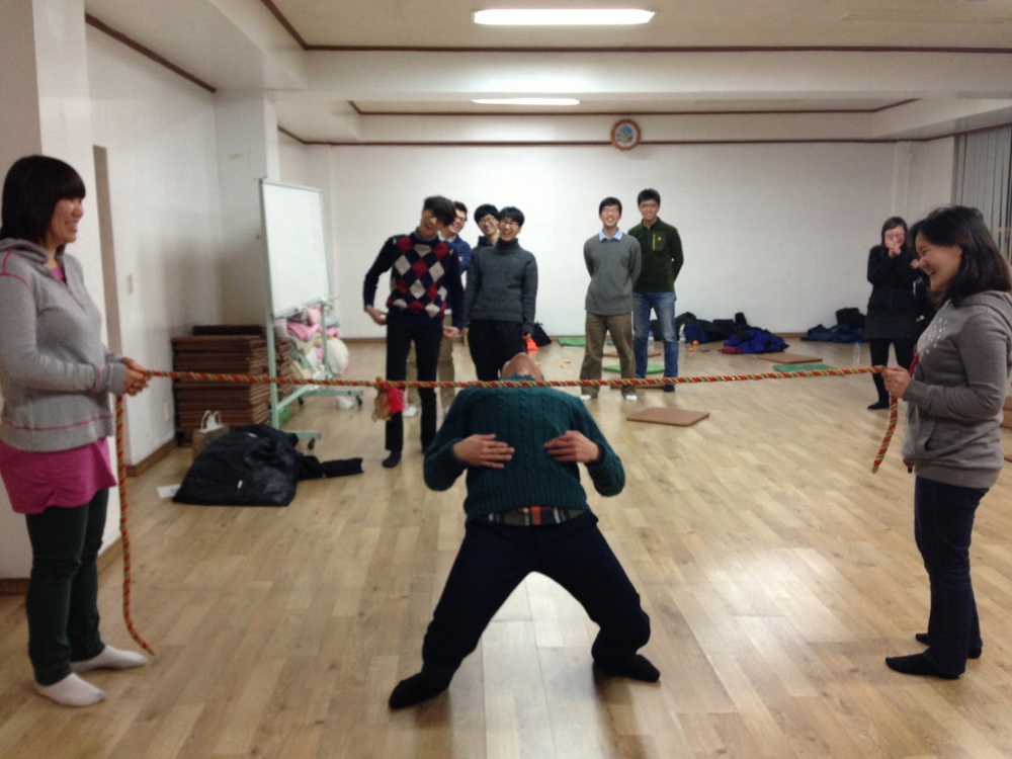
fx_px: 965
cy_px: 380
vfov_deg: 42.9
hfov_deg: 55.4
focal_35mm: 33
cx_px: 506
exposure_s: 1/20
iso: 125
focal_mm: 4.13
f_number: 2.4
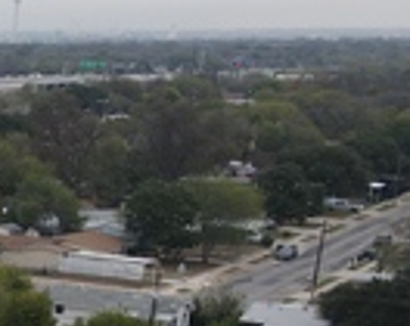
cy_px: 391
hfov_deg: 12.9
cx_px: -578
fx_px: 1380
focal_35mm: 114
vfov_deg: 13.1
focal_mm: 4.5
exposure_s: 1/180
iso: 100
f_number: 2.8
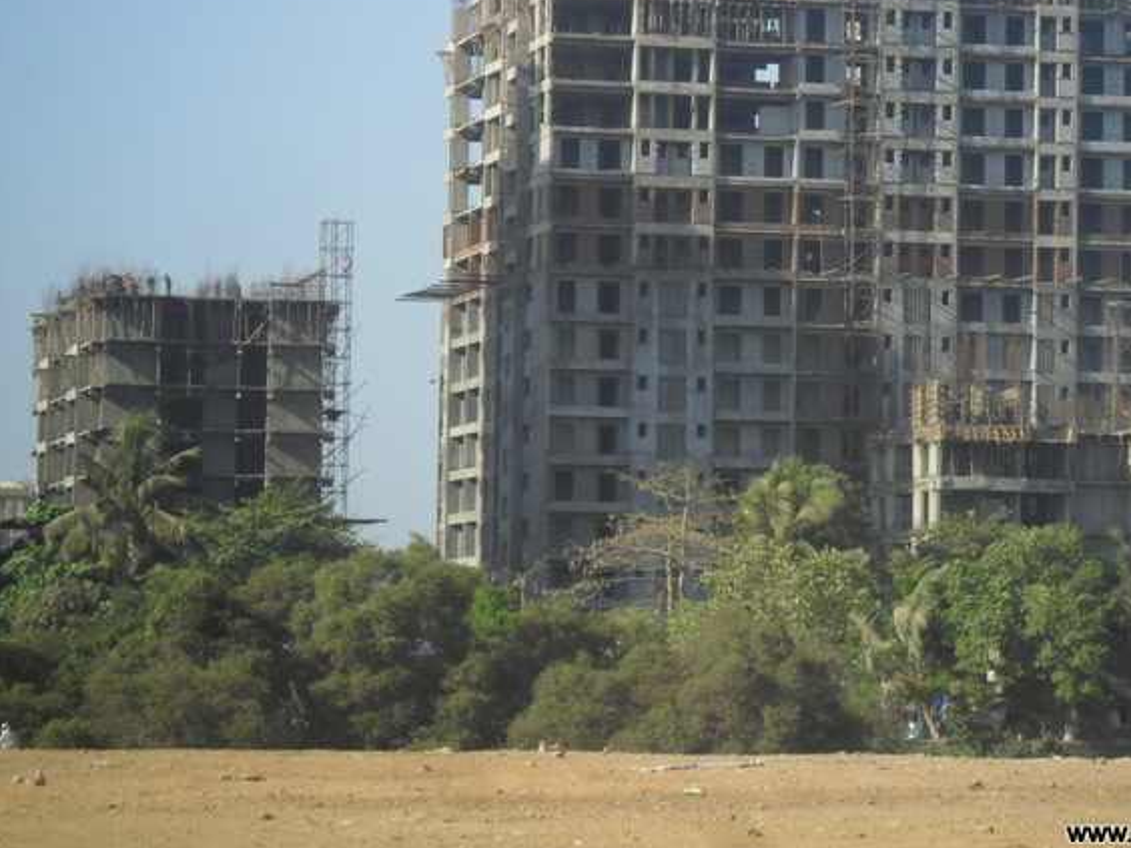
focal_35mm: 166
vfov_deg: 8.9
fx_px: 5424
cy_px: 281
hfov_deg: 11.9
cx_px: 764
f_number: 5.4
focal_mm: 21
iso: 100
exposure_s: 1/350
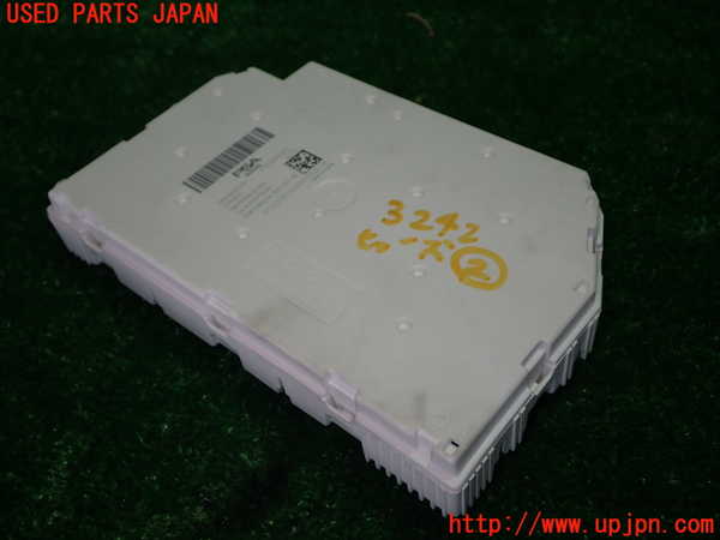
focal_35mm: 38
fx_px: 790
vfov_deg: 37.7
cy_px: 270
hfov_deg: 49.0
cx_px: 360
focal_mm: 6.83
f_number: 2.7
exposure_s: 1/80
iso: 160
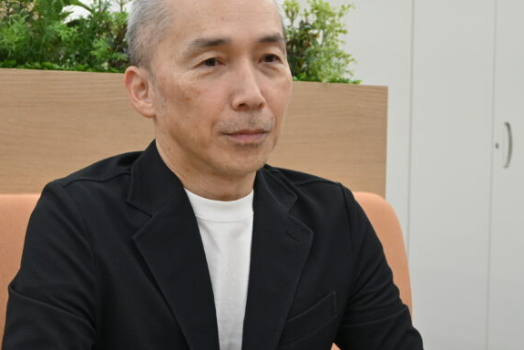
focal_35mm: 73
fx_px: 1070
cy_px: 247
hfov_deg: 27.5
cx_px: 207
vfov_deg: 18.5
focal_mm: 27.5
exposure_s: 1/125
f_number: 4.5
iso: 900
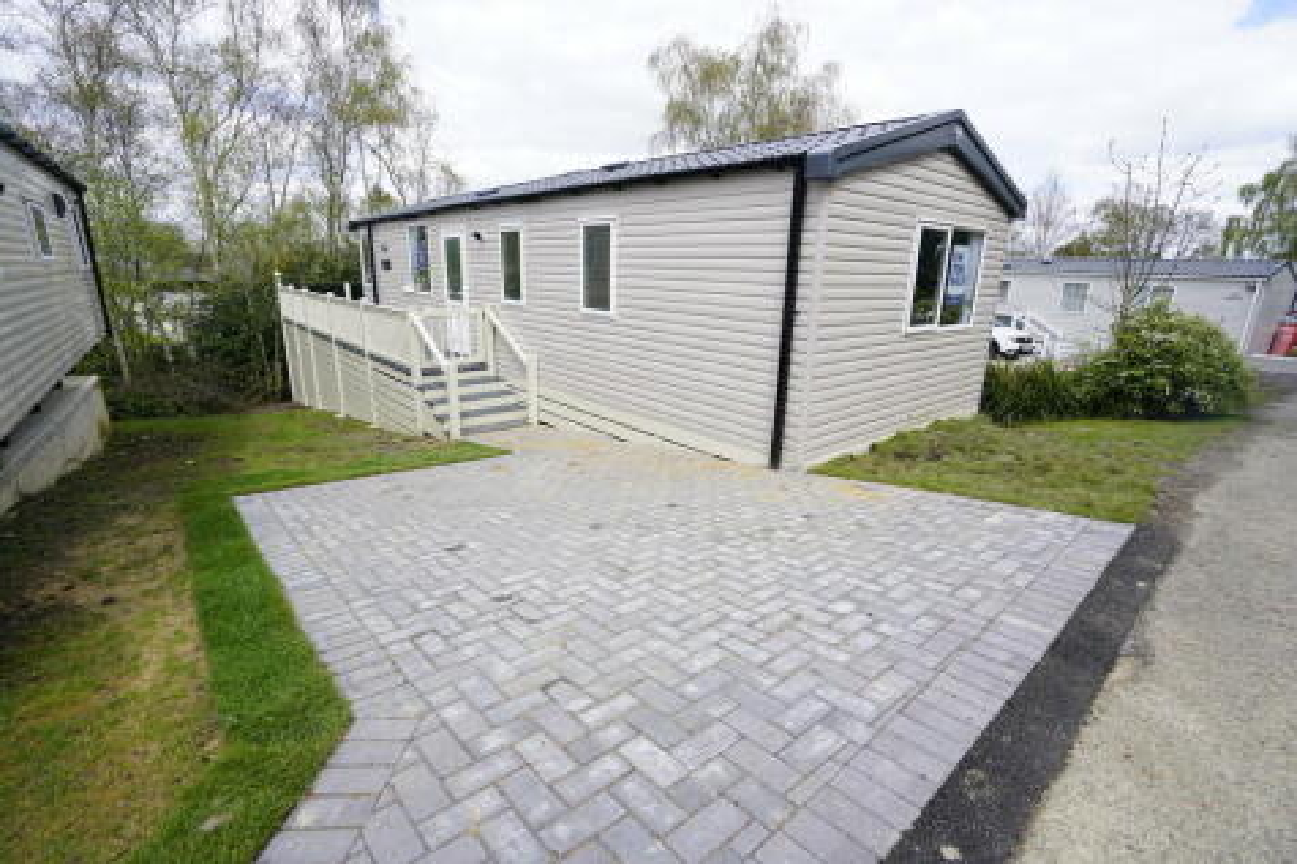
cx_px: 648
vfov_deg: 73.7
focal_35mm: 16
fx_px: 576
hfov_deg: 96.8
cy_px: 432
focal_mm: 16
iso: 100
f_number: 6.3
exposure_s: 1/160
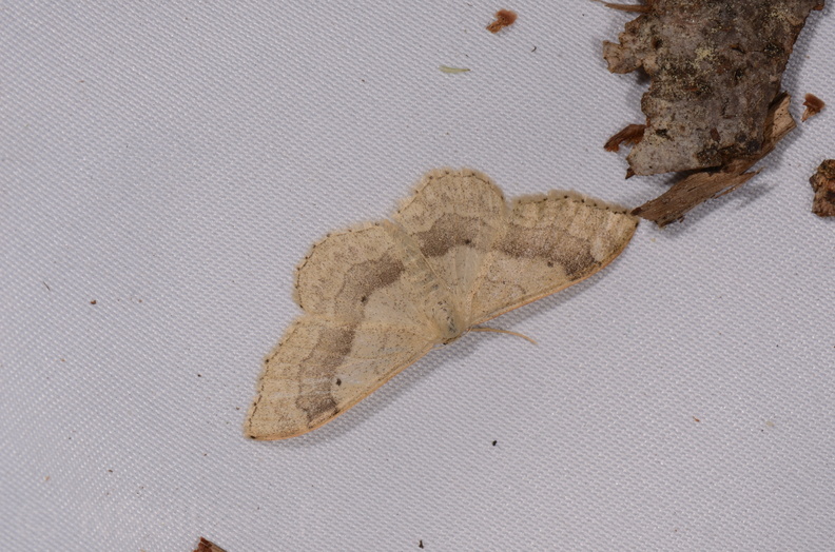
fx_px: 2950
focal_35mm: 128
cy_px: 276
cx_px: 418
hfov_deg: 16.1
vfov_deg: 10.7
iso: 100
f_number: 25
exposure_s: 1/60
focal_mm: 85
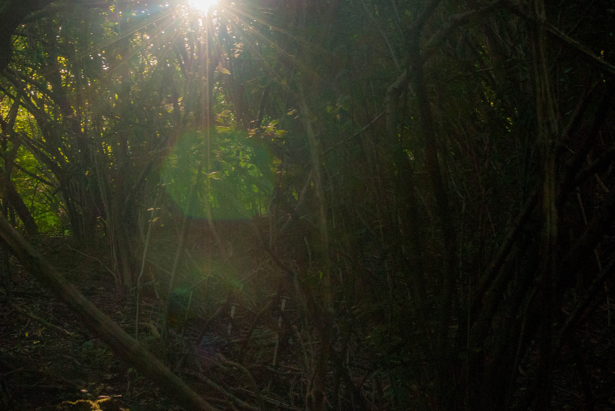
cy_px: 138
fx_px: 1450
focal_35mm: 85
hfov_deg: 23.8
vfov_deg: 16.1
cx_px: 204
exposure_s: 1/8
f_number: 9
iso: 320
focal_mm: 35
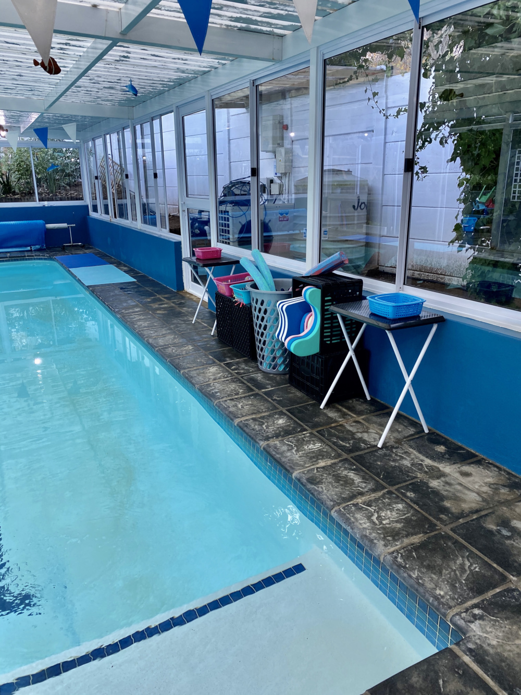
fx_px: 522
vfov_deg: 67.3
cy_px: 348
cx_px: 260
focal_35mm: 26
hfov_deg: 53.1
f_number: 1.8
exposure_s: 1/100
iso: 100
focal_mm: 4.25
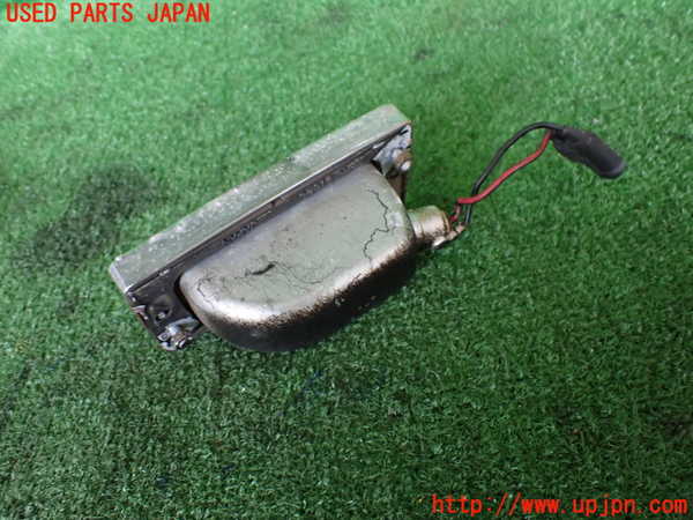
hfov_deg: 60.0
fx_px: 601
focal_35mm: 30
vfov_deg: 46.8
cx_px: 346
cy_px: 260
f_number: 2.3
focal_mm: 5.4
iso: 800
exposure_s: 1/100
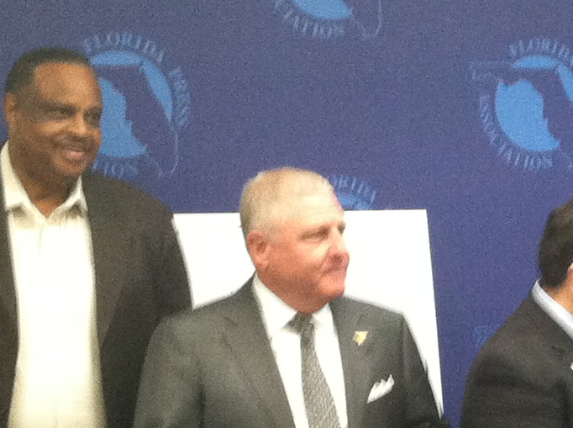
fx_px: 2198
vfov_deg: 11.1
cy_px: 352
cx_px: 607
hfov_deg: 14.6
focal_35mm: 133
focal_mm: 3.85
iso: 250
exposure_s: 1/17
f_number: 2.8
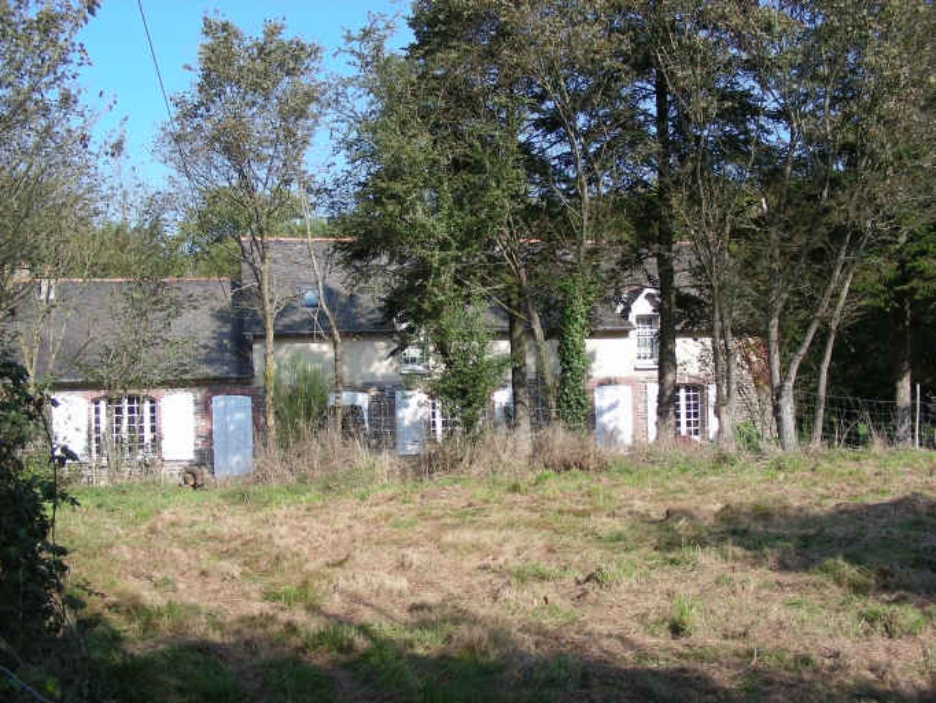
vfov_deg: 37.7
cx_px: 468
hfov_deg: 49.0
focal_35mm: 38
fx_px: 1028
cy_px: 352
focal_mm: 6.3
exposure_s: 1/282
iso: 50
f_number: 4
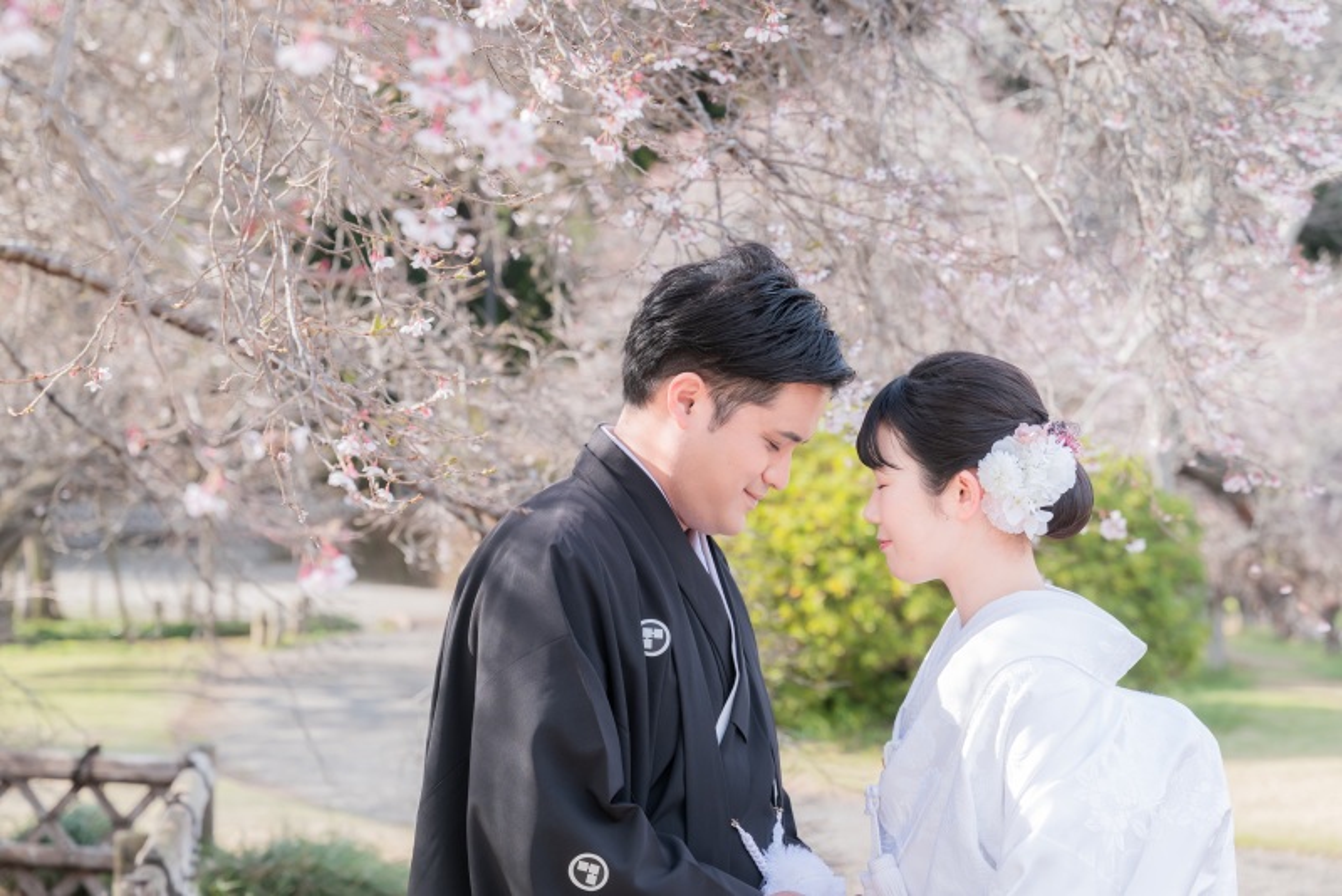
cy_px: 448
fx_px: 2461
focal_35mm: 66
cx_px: 671
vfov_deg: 20.6
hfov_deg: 30.5
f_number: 4.5
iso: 100
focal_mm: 66
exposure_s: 1/160
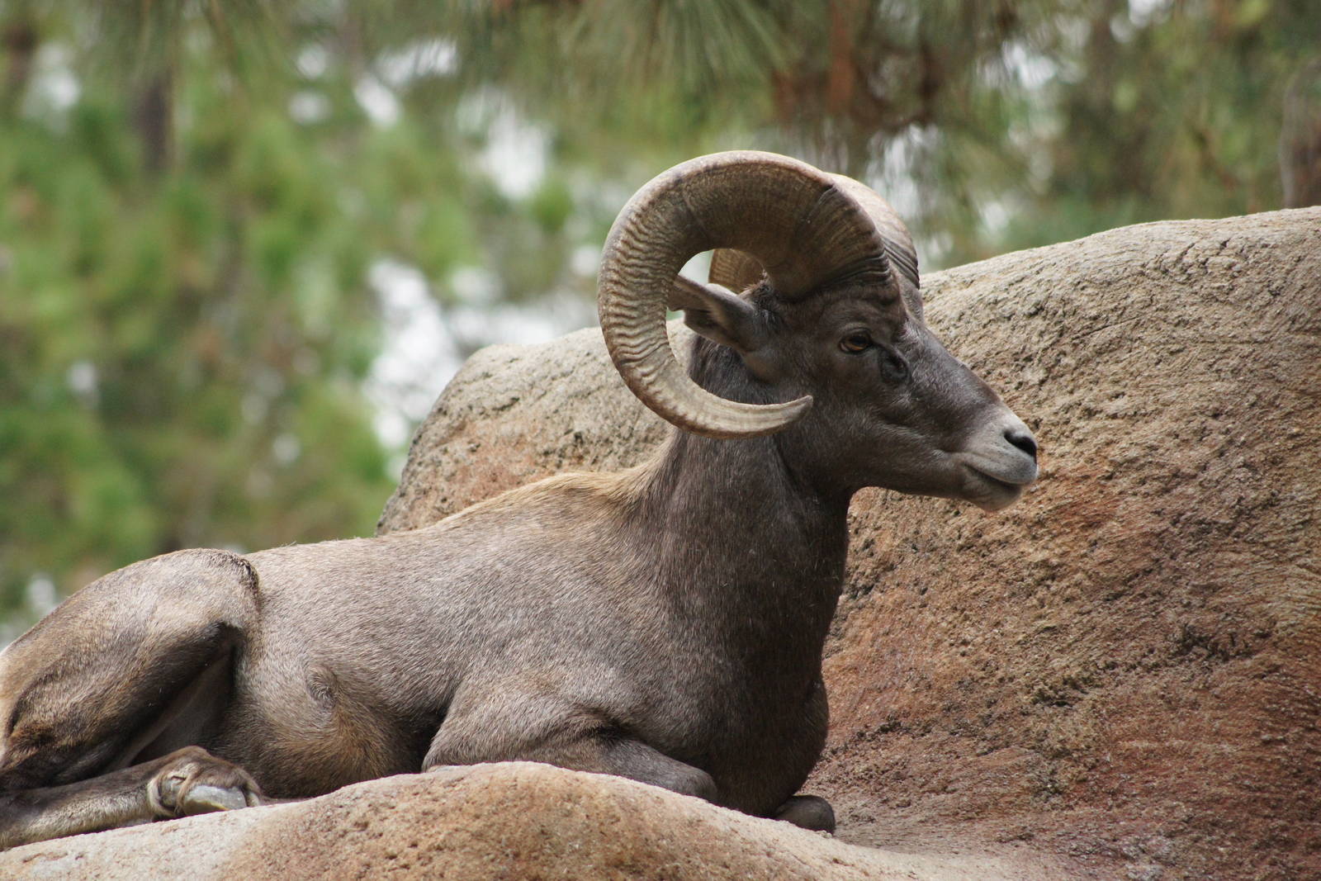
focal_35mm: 300
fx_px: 11009
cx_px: 660
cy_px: 440
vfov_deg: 4.6
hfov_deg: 6.9
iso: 1600
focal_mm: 200
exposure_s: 1/500
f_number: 5.6
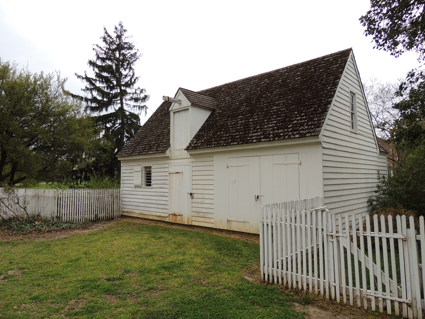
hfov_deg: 71.6
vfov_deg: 56.8
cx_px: 212
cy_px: 160
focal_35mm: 24
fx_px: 295
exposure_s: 1/1000
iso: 100
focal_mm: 4.3
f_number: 3
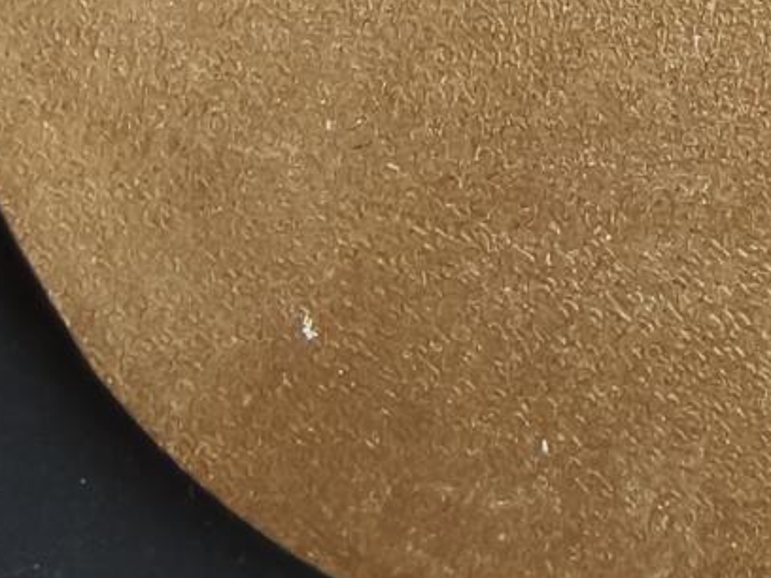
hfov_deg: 24.4
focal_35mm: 79
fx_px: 1760
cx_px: 601
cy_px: -104
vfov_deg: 17.8
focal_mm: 2.32
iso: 640
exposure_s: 1/50
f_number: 2
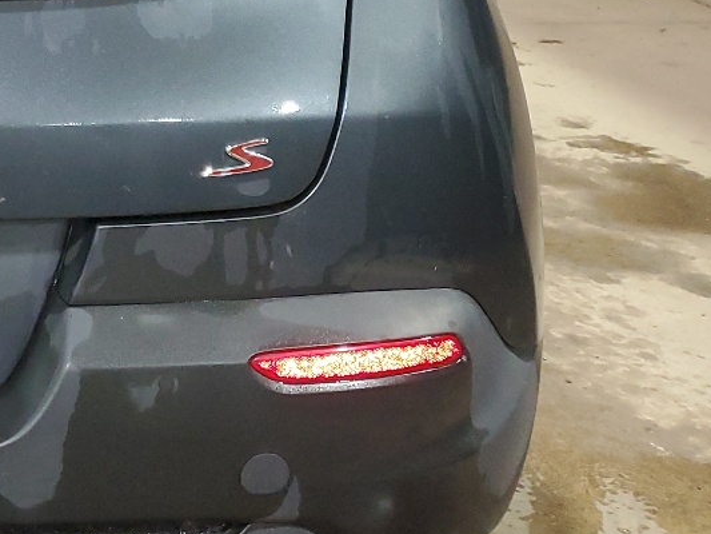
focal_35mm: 78
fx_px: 1602
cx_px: -309
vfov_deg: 18.2
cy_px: -60
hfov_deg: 21.6
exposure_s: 1/60.2
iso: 188
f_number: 1.5
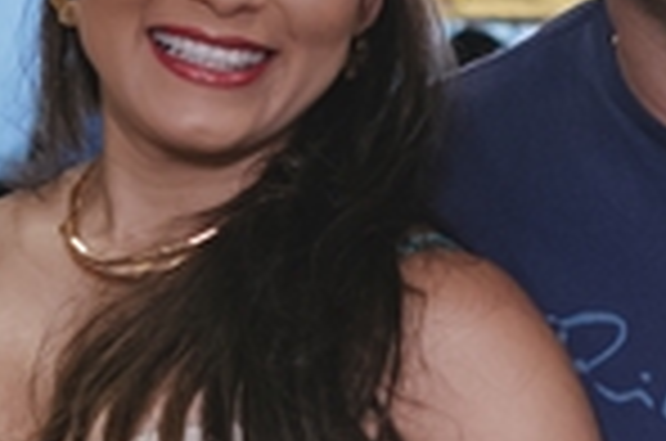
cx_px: 927
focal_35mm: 181
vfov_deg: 7.5
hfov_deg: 11.0
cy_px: 448
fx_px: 3341
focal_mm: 24
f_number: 2.5
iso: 2000
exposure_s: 1/400
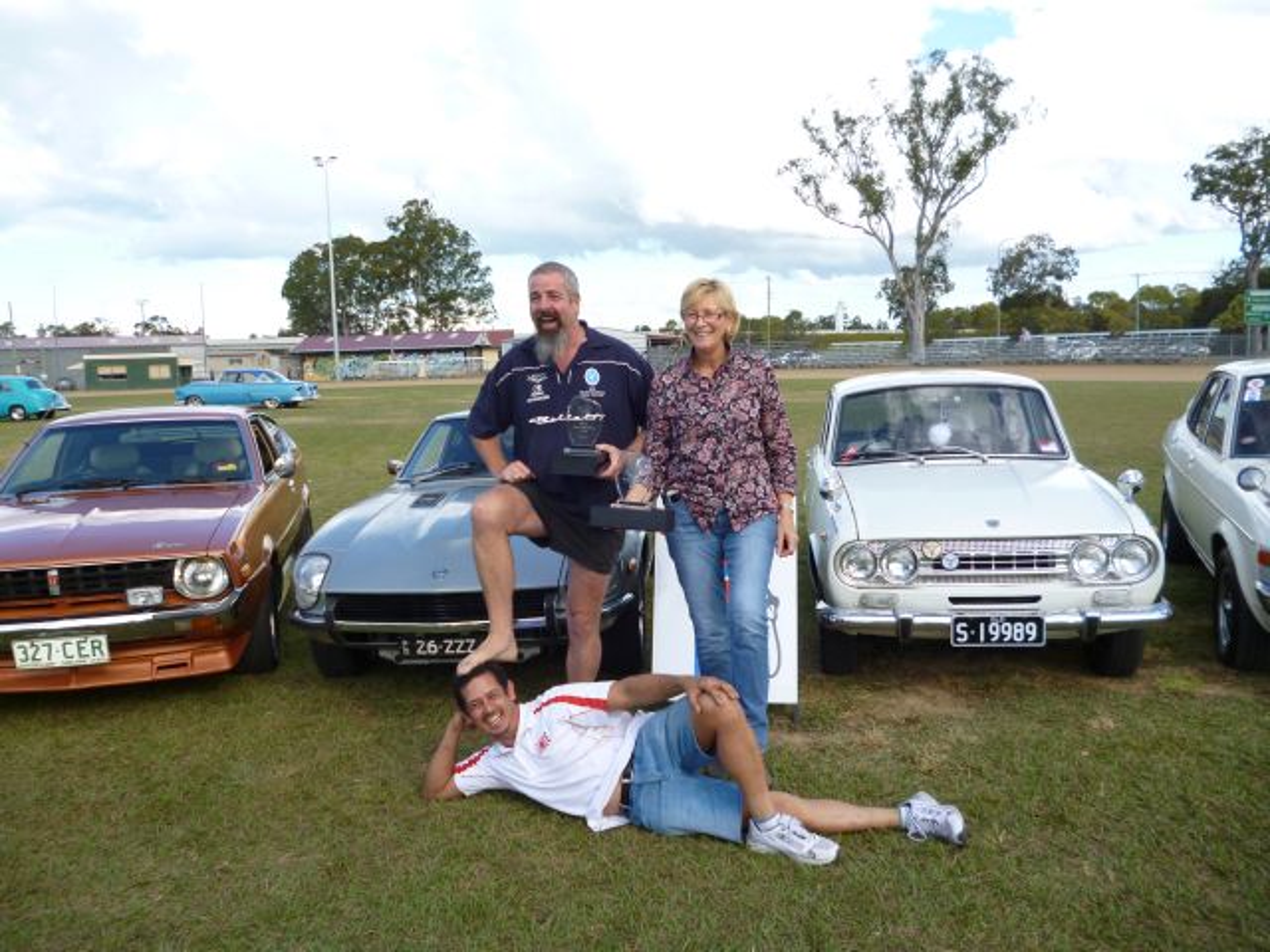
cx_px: 635
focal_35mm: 28
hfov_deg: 63.4
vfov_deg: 49.7
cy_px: 476
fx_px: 1027
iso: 100
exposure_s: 1/320
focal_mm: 5
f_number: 3.1
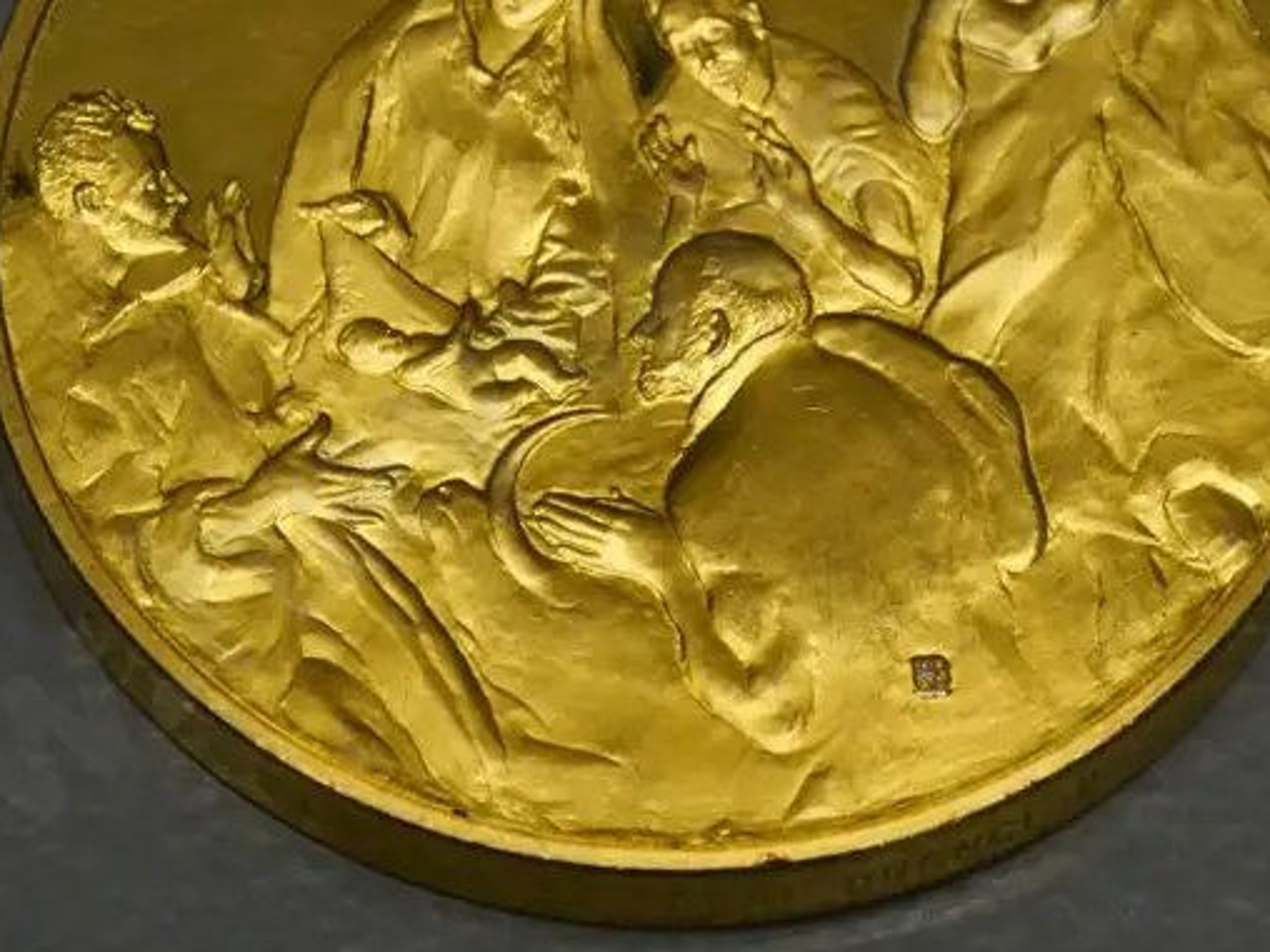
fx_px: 8879
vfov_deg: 6.1
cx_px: 652
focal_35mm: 242
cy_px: 280
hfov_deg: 8.2
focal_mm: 60
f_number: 7.1
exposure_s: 1/500
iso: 3200
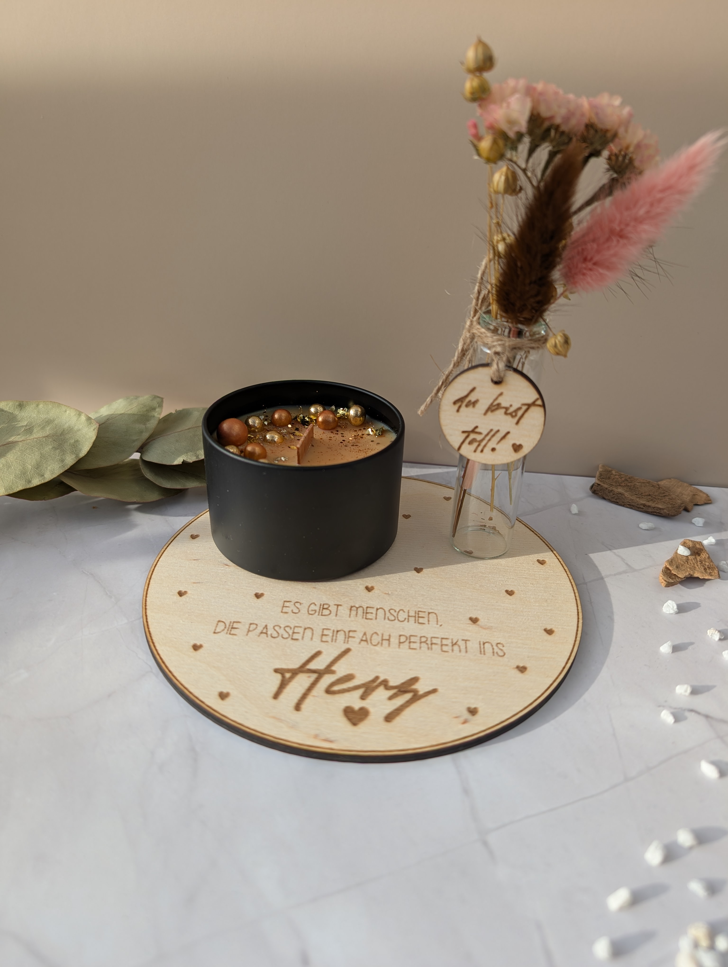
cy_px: 484
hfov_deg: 56.9
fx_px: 671
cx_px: 364
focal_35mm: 24
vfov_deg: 71.5
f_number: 1.68
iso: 22
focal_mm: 6.9
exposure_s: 1/179
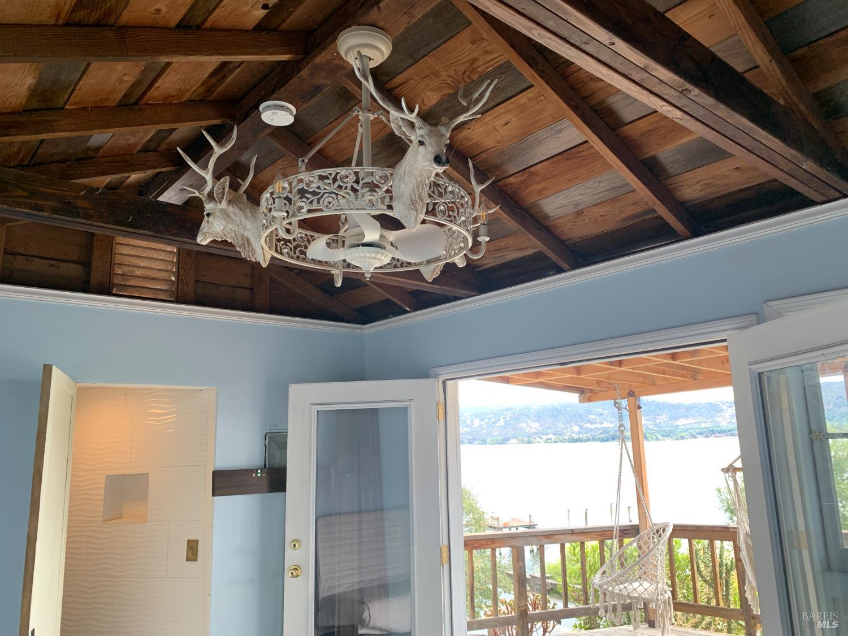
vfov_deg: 53.1
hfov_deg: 67.3
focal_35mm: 26
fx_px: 637
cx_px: 424
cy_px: 318
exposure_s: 1/121
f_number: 1.8
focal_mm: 4.25
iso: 80
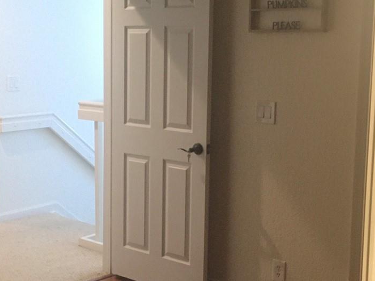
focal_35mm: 66
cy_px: 140
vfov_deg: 22.2
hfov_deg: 29.3
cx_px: 150
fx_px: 715
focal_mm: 4.15
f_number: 2.2
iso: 200
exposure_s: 1/30
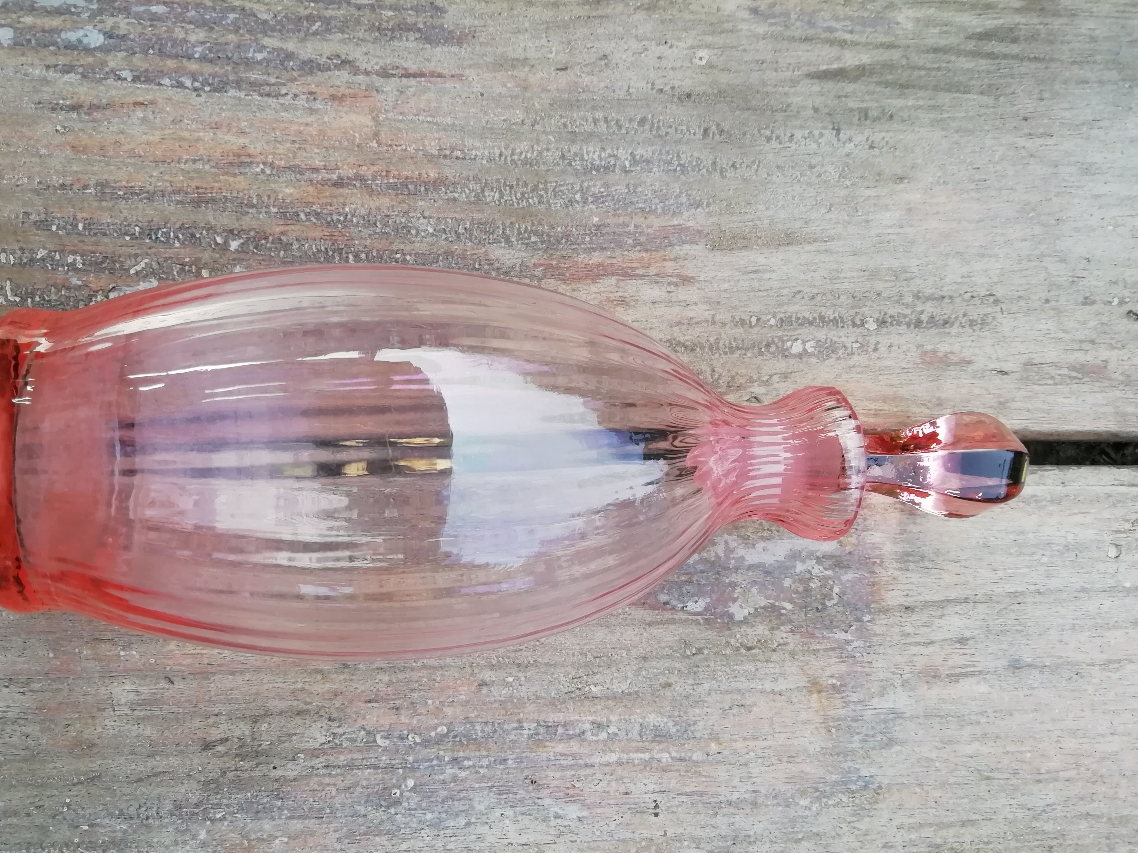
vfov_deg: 49.7
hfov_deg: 63.4
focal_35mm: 28
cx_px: 534
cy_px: 450
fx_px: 920
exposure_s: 1/114
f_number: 2.2
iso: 50
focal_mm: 3.21
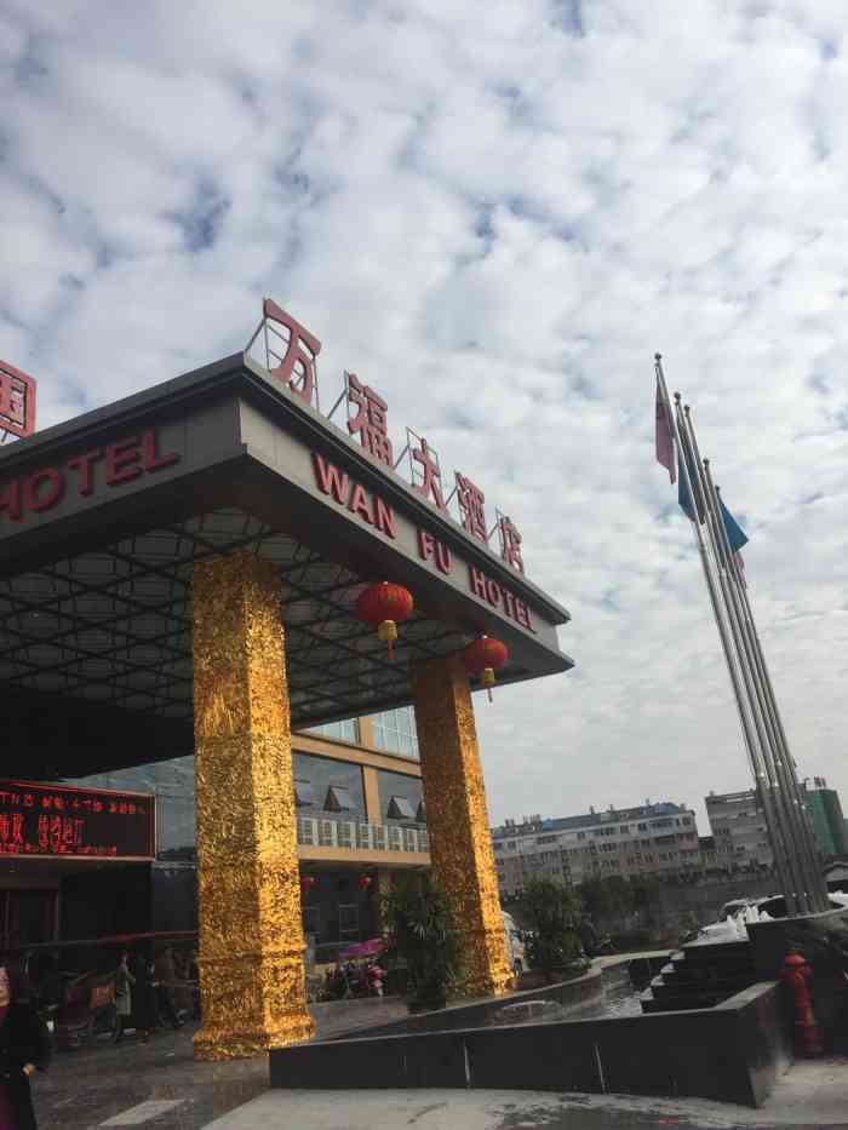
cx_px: 424
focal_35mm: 29
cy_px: 565
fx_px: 947
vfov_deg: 61.7
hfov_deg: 48.2
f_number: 2.2
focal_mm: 4.15
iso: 32
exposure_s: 1/2639
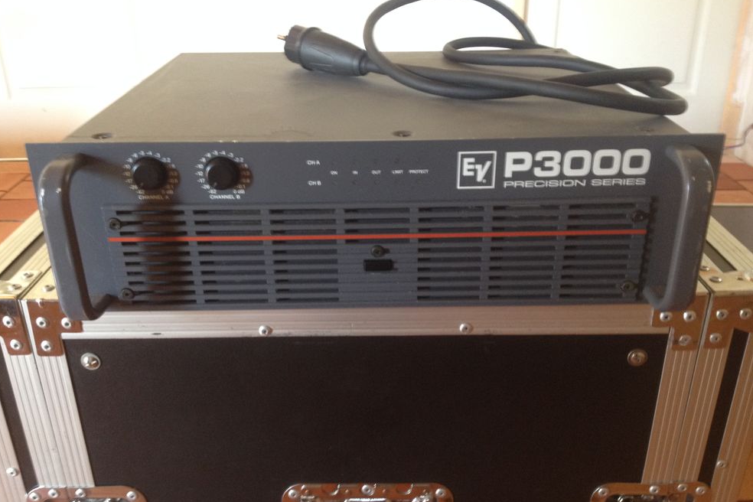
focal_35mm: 37
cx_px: 371
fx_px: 774
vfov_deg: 35.9
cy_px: 265
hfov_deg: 51.9
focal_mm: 4.28
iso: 160
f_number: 2.4
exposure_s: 1/20
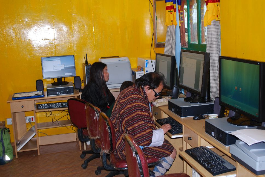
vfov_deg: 29.9
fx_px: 332
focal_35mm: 45
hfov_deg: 43.6
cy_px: 88
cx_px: 132
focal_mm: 30
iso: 200
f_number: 4.8
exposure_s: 1/60
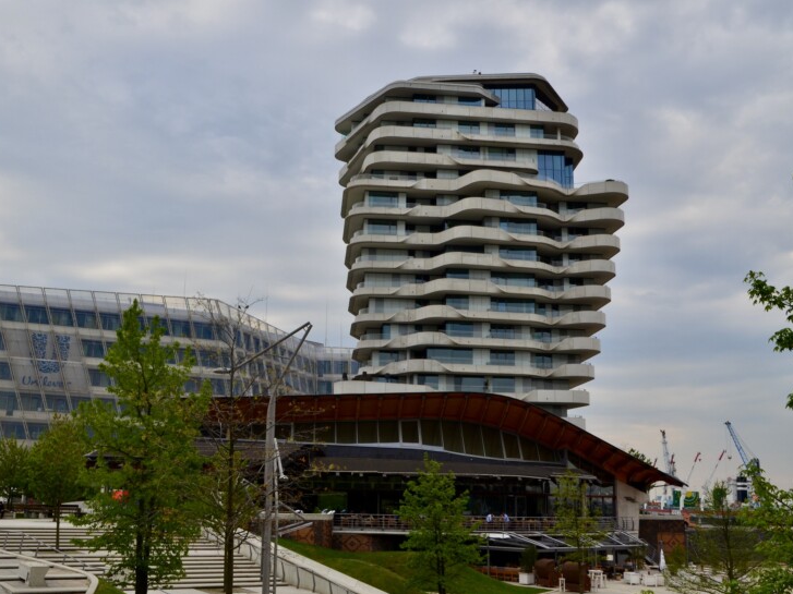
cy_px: 297
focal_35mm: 36
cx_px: 357
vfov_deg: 39.6
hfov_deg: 51.3
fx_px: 825
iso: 140
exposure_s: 1/125
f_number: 11
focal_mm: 22
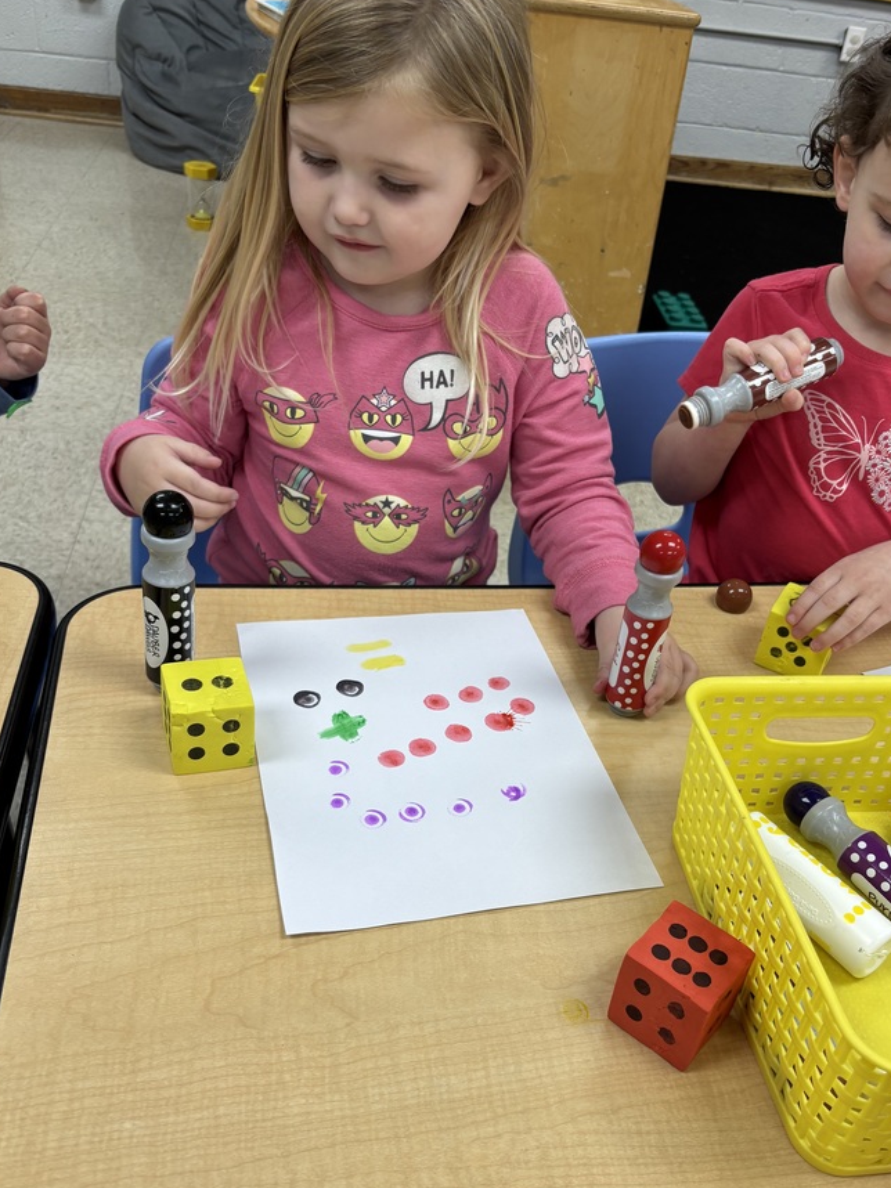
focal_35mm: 31
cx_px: 512
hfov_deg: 45.3
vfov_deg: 58.3
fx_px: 1064
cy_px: 644
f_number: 1.6
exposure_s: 1/120
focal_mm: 5.96
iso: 80
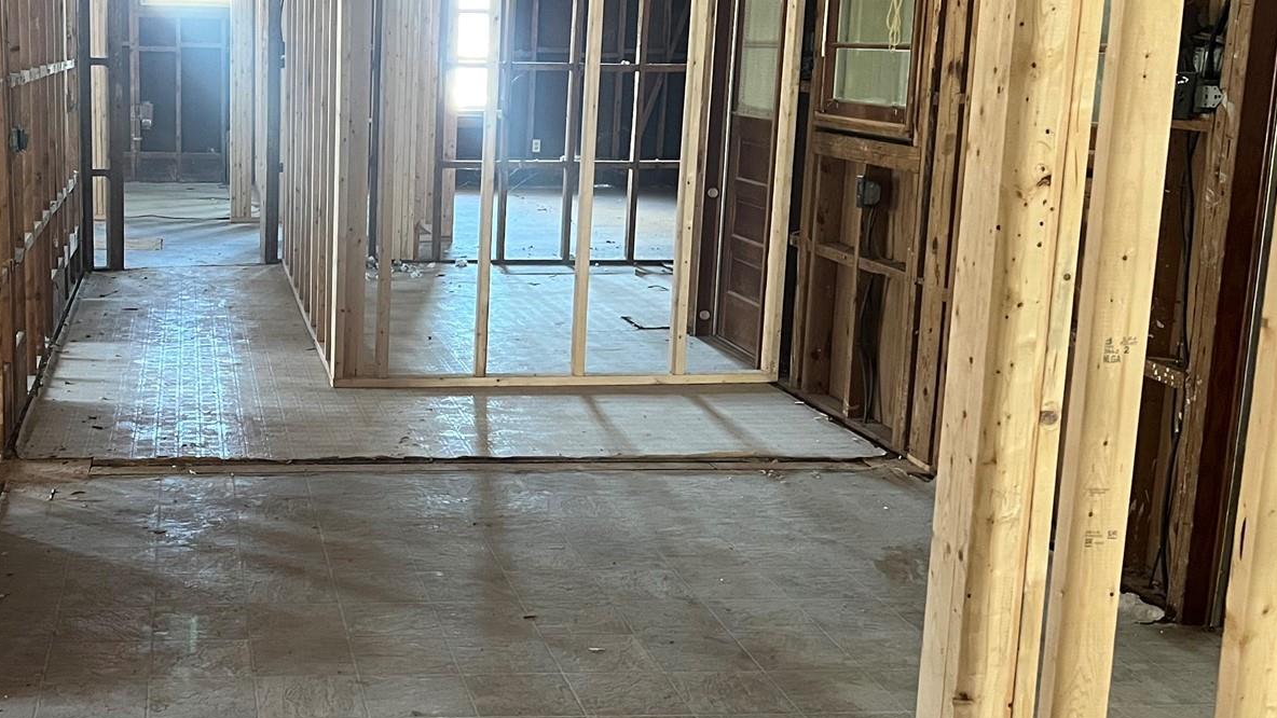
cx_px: 338
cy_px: 345
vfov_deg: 24.4
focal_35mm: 49
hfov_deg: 41.0
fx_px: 1659
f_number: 1.5
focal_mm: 5.7
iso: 500
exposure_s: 1/60
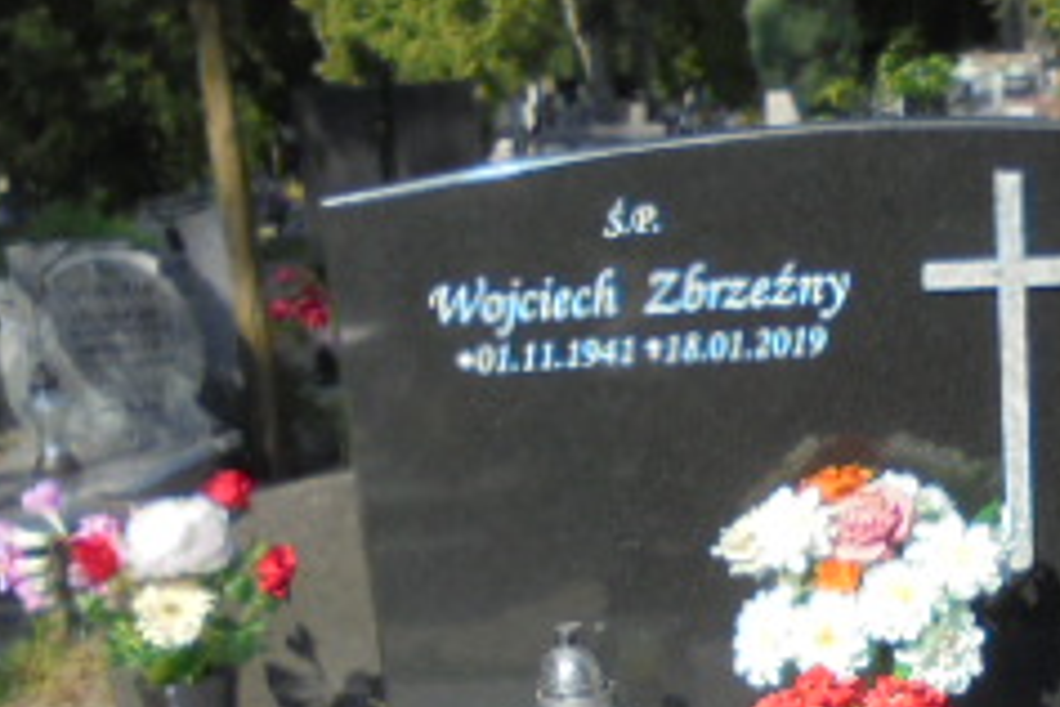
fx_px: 2149
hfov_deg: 27.0
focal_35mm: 73
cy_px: 837
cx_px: 895
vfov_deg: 17.8
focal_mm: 4.6
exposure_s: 1/800
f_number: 3.5
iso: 100
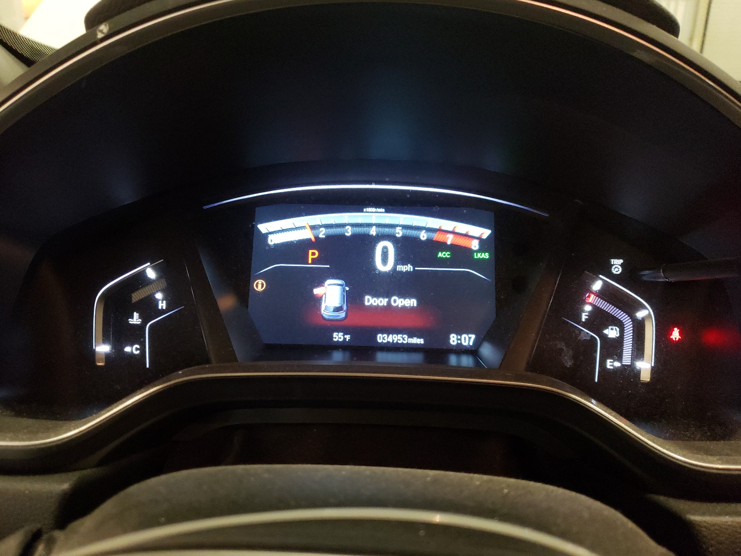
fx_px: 578
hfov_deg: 65.3
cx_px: 371
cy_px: 284
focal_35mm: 27
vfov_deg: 51.4
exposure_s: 1/30
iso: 429
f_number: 1.5
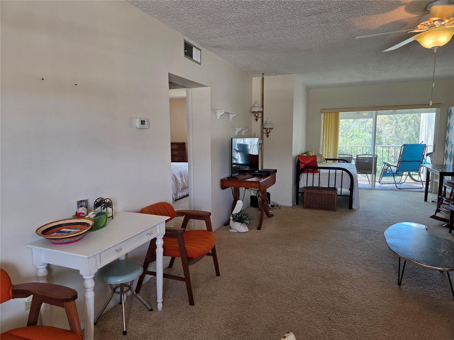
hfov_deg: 73.9
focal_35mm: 23
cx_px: 227
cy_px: 170
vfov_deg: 58.9
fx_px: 302
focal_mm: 5.4
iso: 100
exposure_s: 1/120
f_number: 1.8
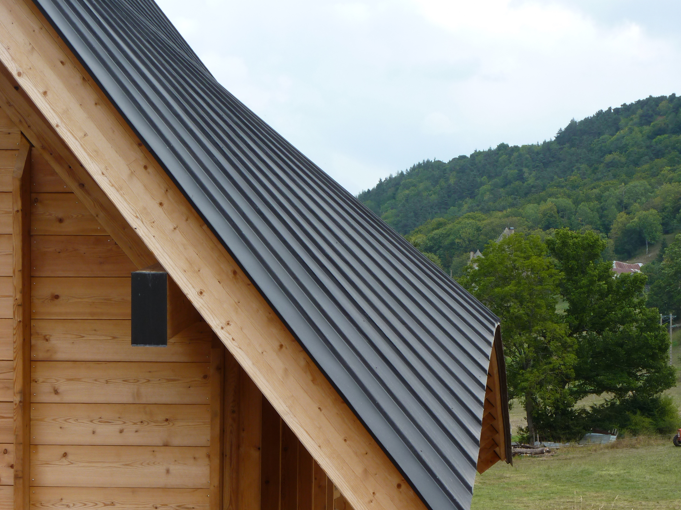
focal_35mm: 126
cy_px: 447
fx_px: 2478
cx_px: 340
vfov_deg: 11.7
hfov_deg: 15.6
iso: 80
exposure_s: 1/200
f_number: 5
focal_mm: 16.7
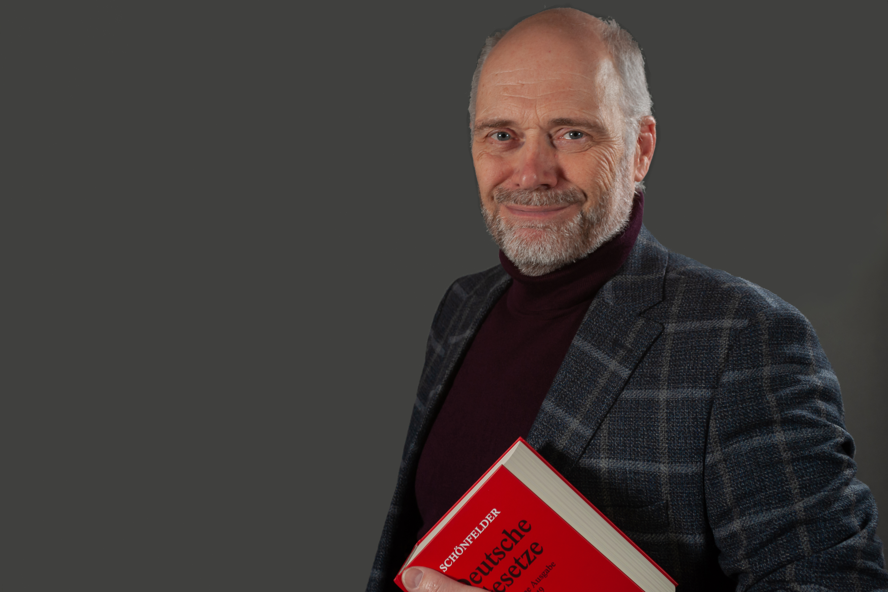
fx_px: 1233
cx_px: 444
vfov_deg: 27.0
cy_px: 296
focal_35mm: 50
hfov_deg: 39.6
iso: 800
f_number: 6.3
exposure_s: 1/10
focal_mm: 50
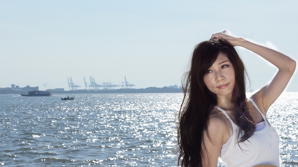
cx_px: 146
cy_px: 103
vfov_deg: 11.8
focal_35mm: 103
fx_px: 814
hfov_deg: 20.7
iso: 320
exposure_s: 1/1250
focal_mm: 50
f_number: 11
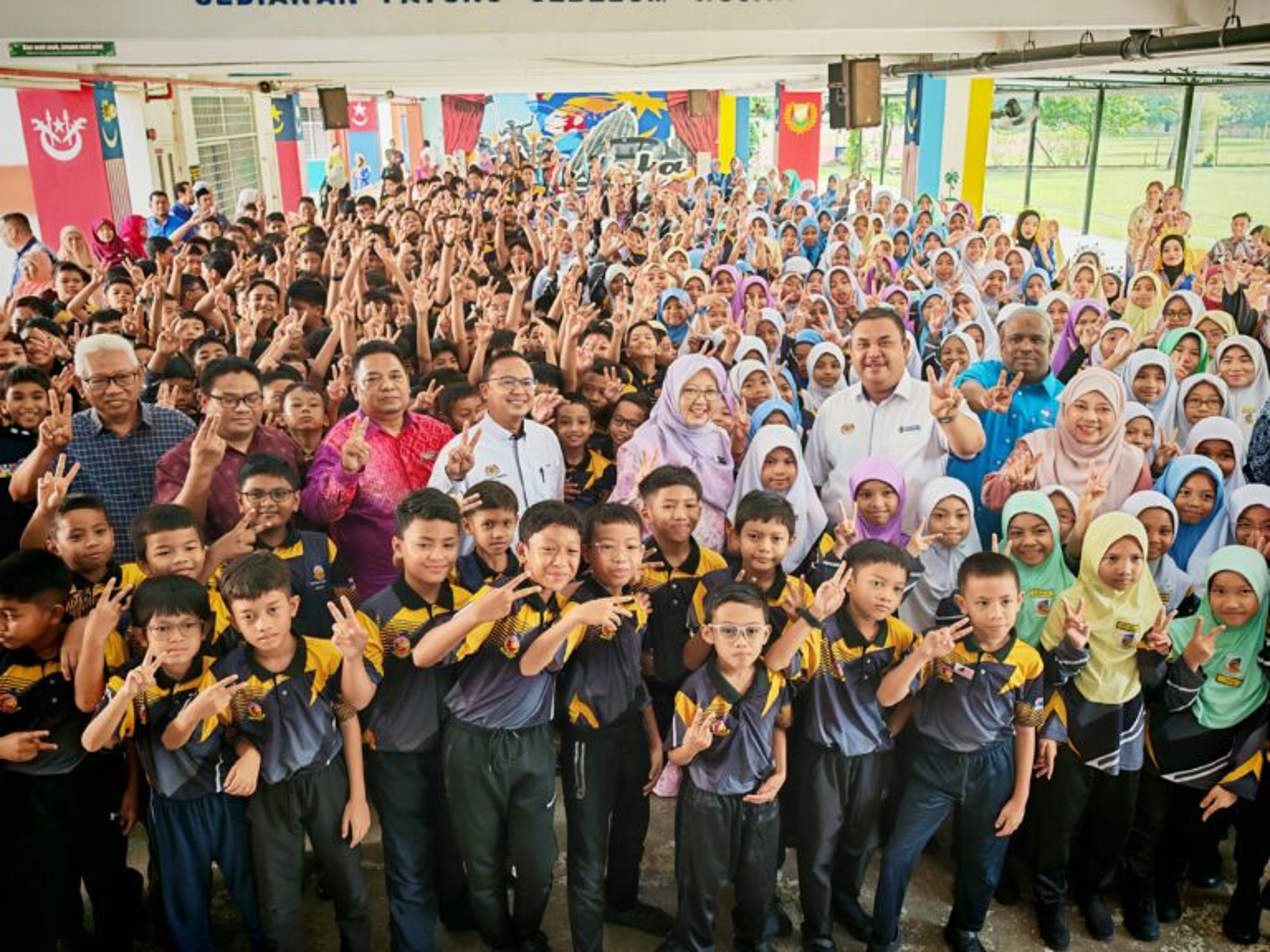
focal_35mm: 29
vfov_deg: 48.2
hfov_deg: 61.7
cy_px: 476
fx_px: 1064
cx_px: 635
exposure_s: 1/140
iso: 100
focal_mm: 6.83
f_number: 2
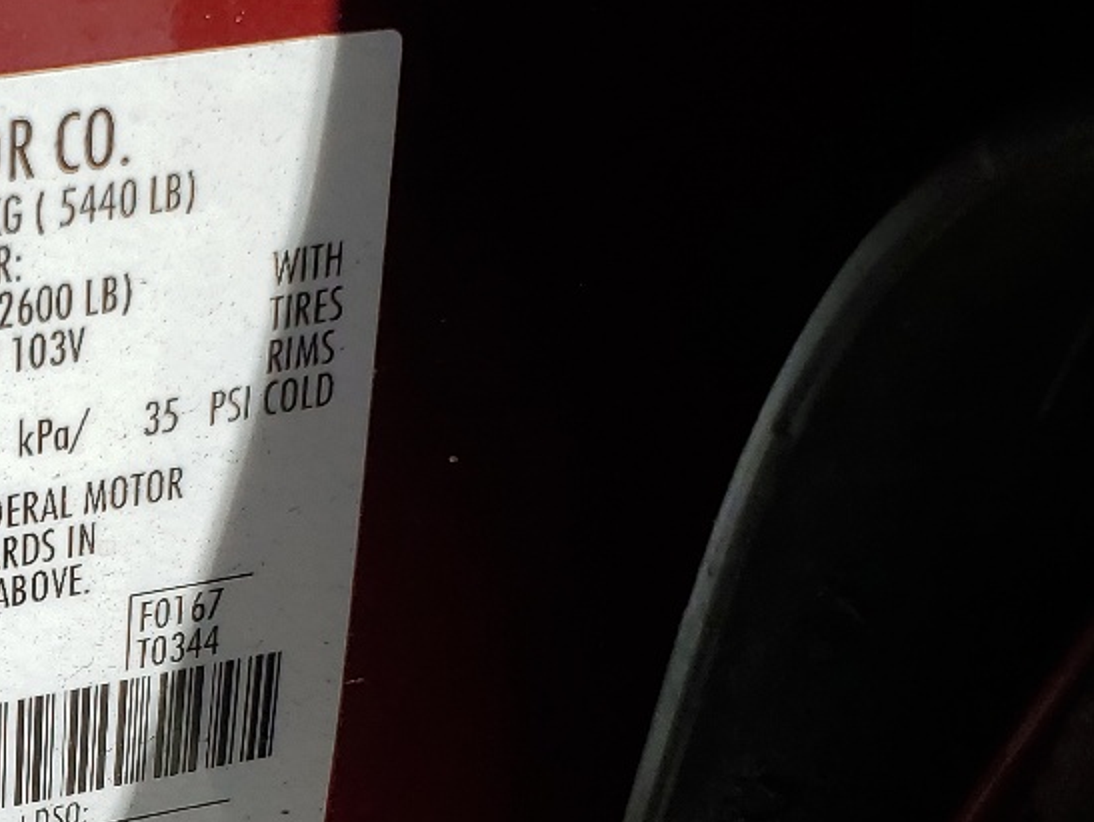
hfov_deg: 23.9
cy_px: 696
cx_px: -130
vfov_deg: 19.2
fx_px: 2403
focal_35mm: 76
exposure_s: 1/1667
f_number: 1.5
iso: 50
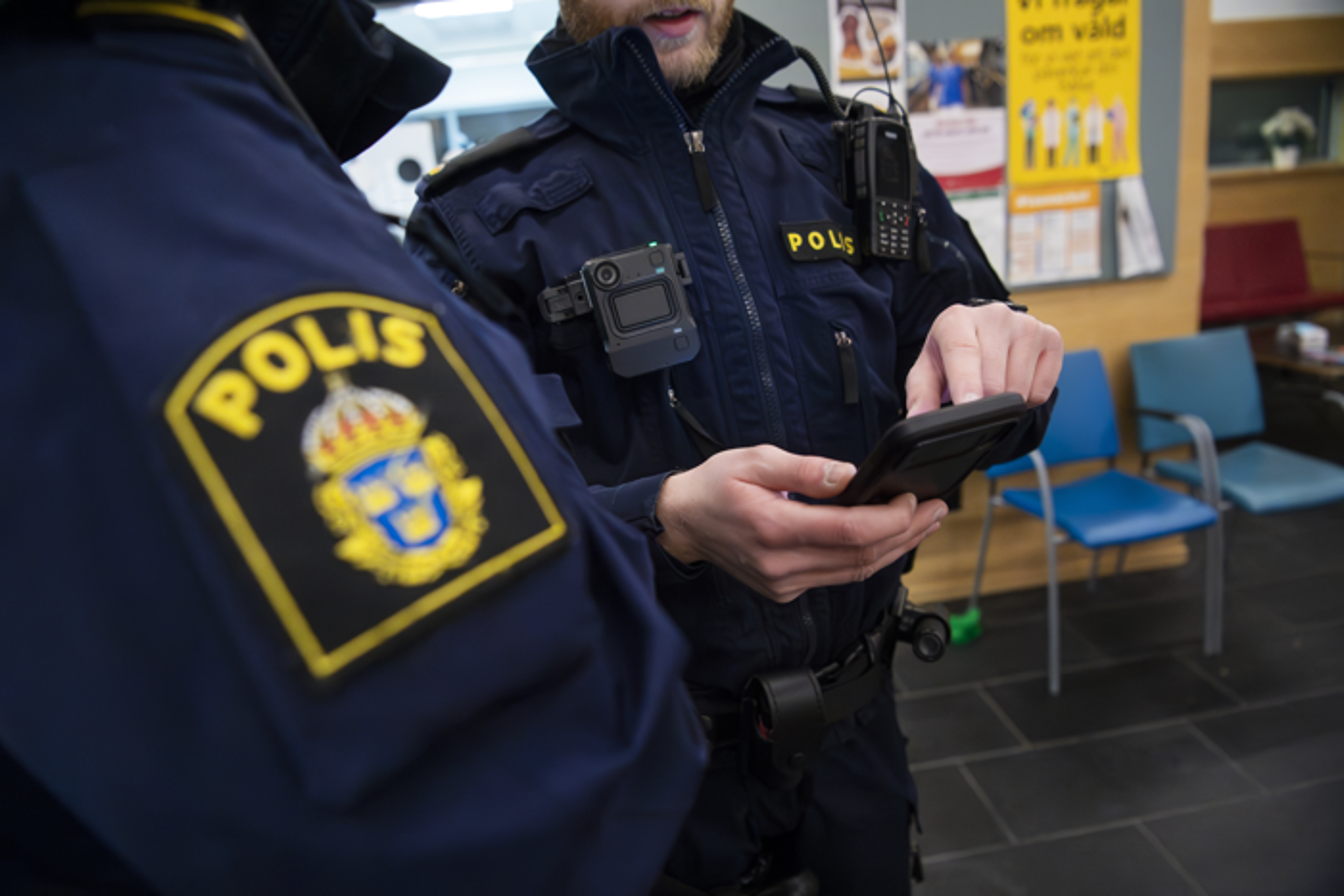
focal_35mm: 24
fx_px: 896
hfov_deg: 73.7
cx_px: 672
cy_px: 448
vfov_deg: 53.2
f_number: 3.5
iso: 12800
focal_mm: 24
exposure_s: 1/250
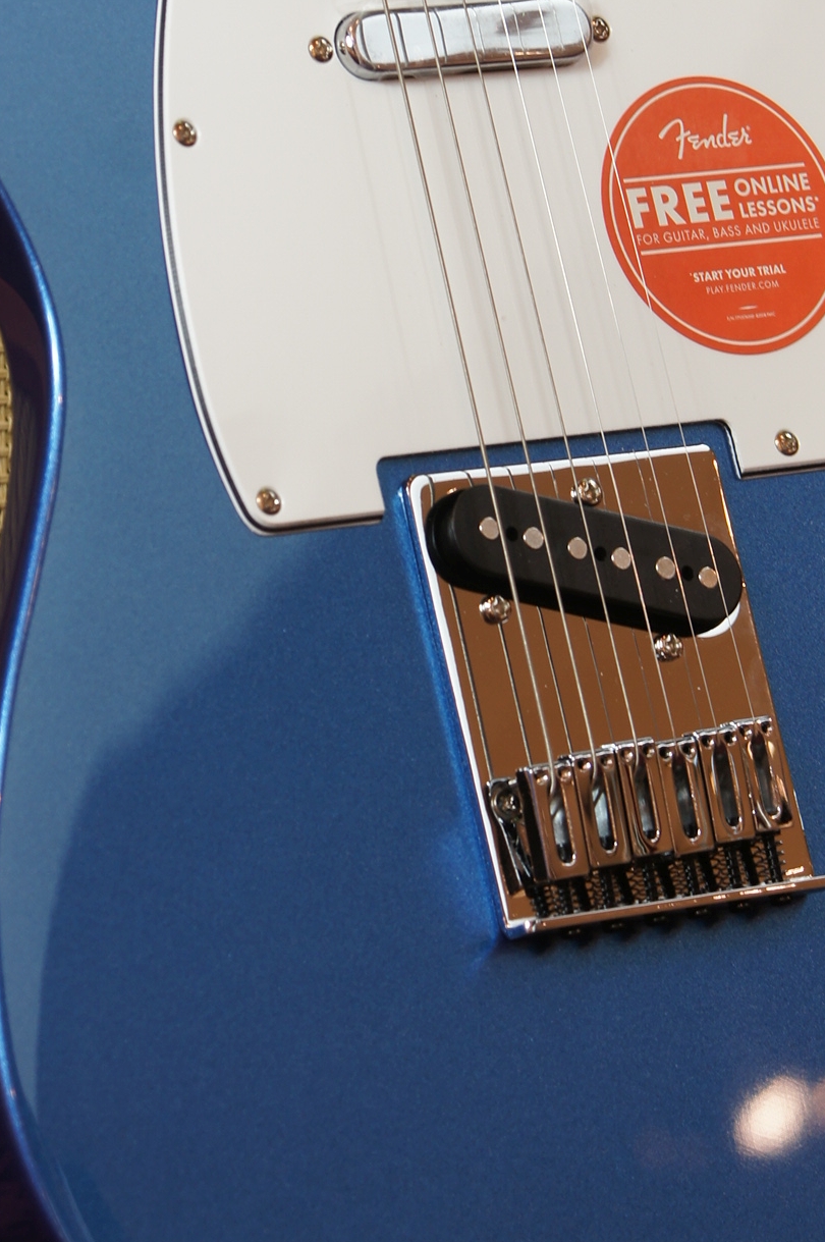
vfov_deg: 10.4
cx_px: 496
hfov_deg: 7.0
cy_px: 328
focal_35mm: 197
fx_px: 6787
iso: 100
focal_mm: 70
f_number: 6.3
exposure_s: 1/3
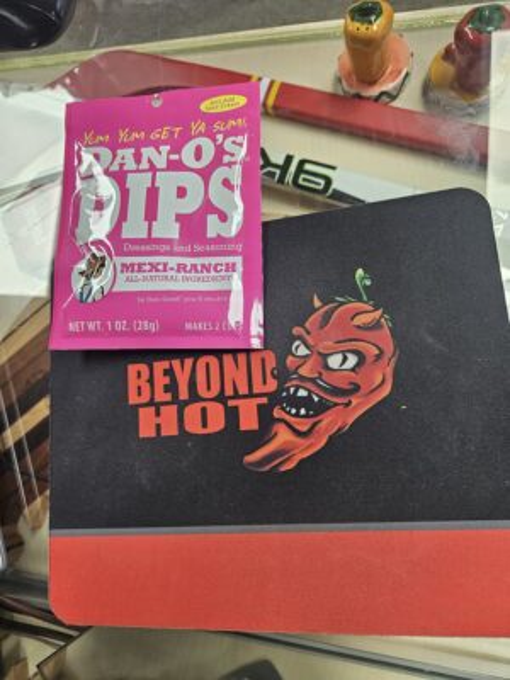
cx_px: 255
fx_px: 452
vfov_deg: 73.9
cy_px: 340
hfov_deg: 58.9
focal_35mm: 23
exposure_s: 1/120
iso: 200
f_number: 1.8
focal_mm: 5.4
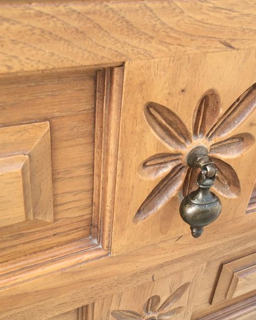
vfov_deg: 42.9
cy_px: 159
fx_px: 407
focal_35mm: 43
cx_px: 147
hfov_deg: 34.8
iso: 32
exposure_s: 1/451
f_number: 2.2
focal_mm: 4.12
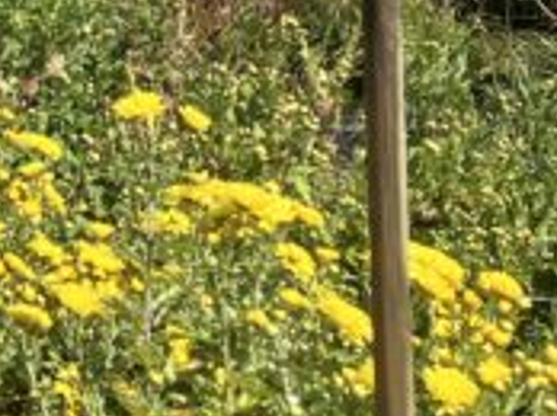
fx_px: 2651
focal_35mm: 165
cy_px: -230
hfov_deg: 9.7
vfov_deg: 8.7
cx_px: -1028
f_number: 1.8
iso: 32
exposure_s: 1/1675
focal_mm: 3.99
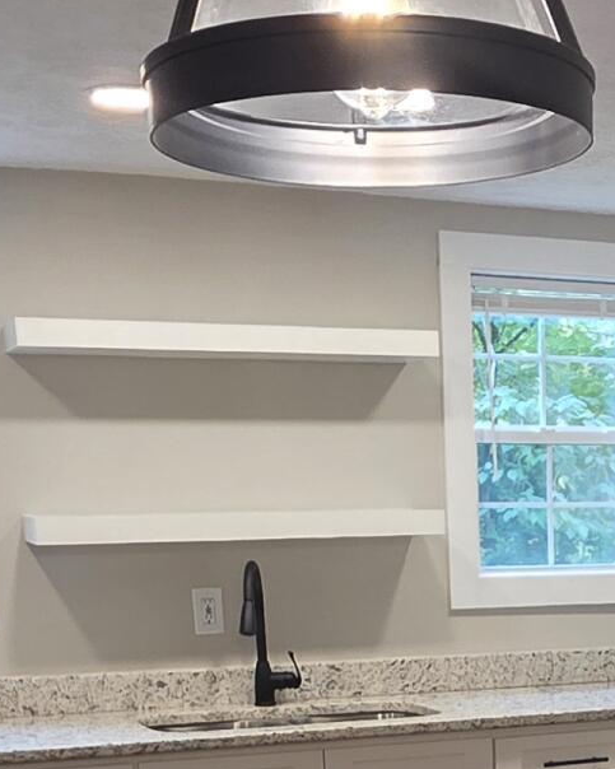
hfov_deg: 23.4
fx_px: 1434
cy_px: 932
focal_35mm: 63
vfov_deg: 26.5
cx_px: 592
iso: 200
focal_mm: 2.2
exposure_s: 1/120
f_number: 1.9
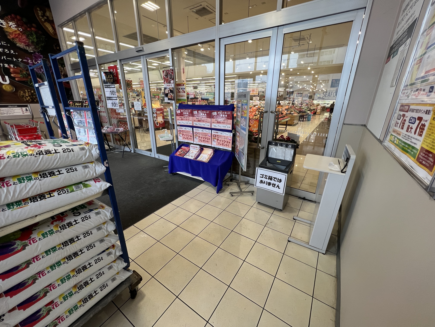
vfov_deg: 89.9
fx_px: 163
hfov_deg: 106.2
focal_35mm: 13
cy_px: 164
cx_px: 218
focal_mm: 1.57
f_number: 1.8
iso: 125
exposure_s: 1/100
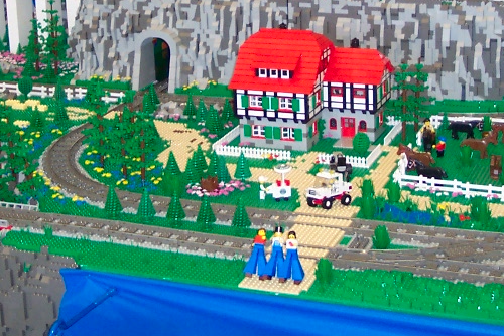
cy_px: 14
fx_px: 1149
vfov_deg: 16.4
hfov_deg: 24.7
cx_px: 254
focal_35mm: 82
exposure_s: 1/30
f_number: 2.8
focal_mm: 8
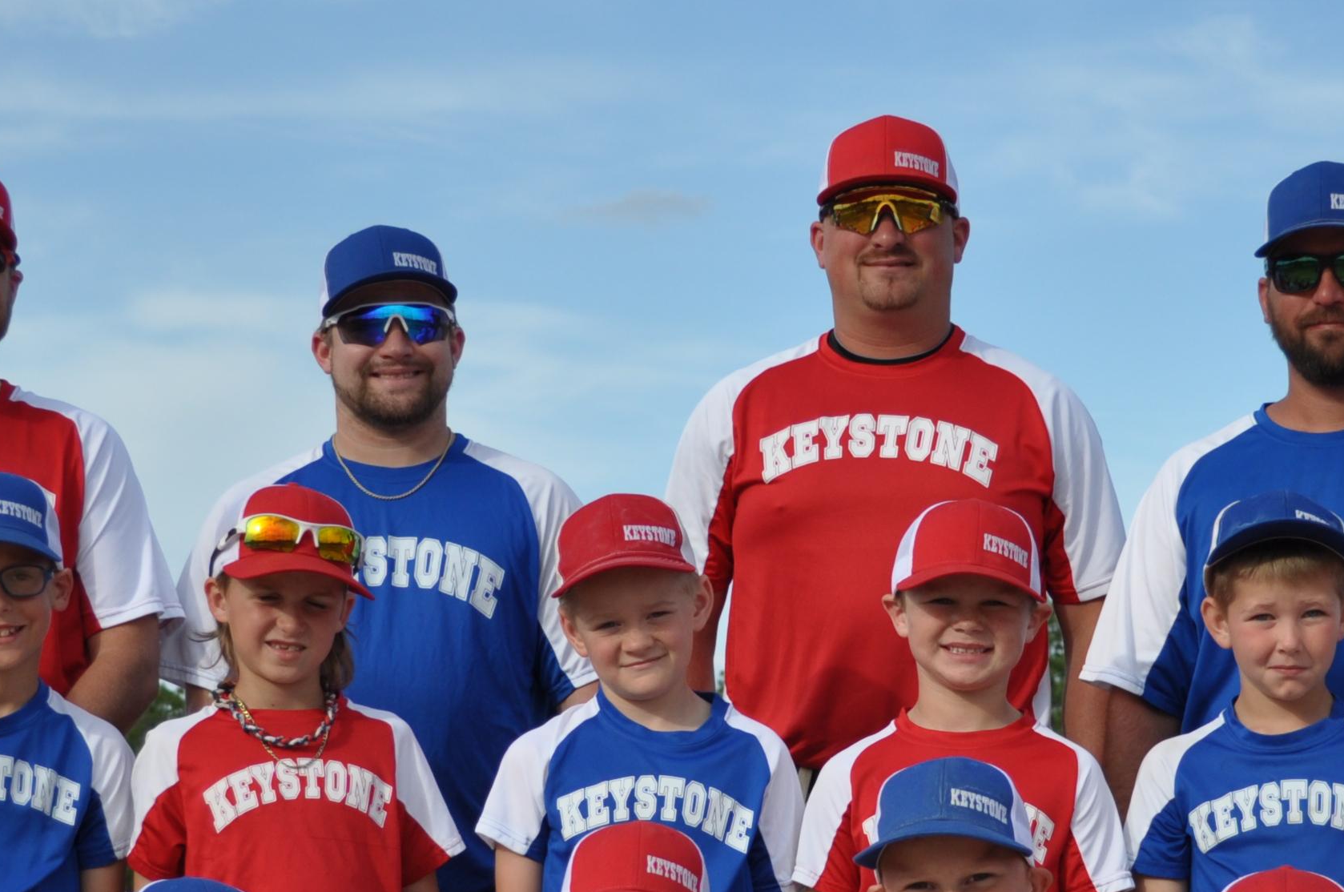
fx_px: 3430
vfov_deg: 14.7
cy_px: 780
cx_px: 823
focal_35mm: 92
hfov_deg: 22.1
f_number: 4
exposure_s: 1/1250
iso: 200
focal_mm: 24
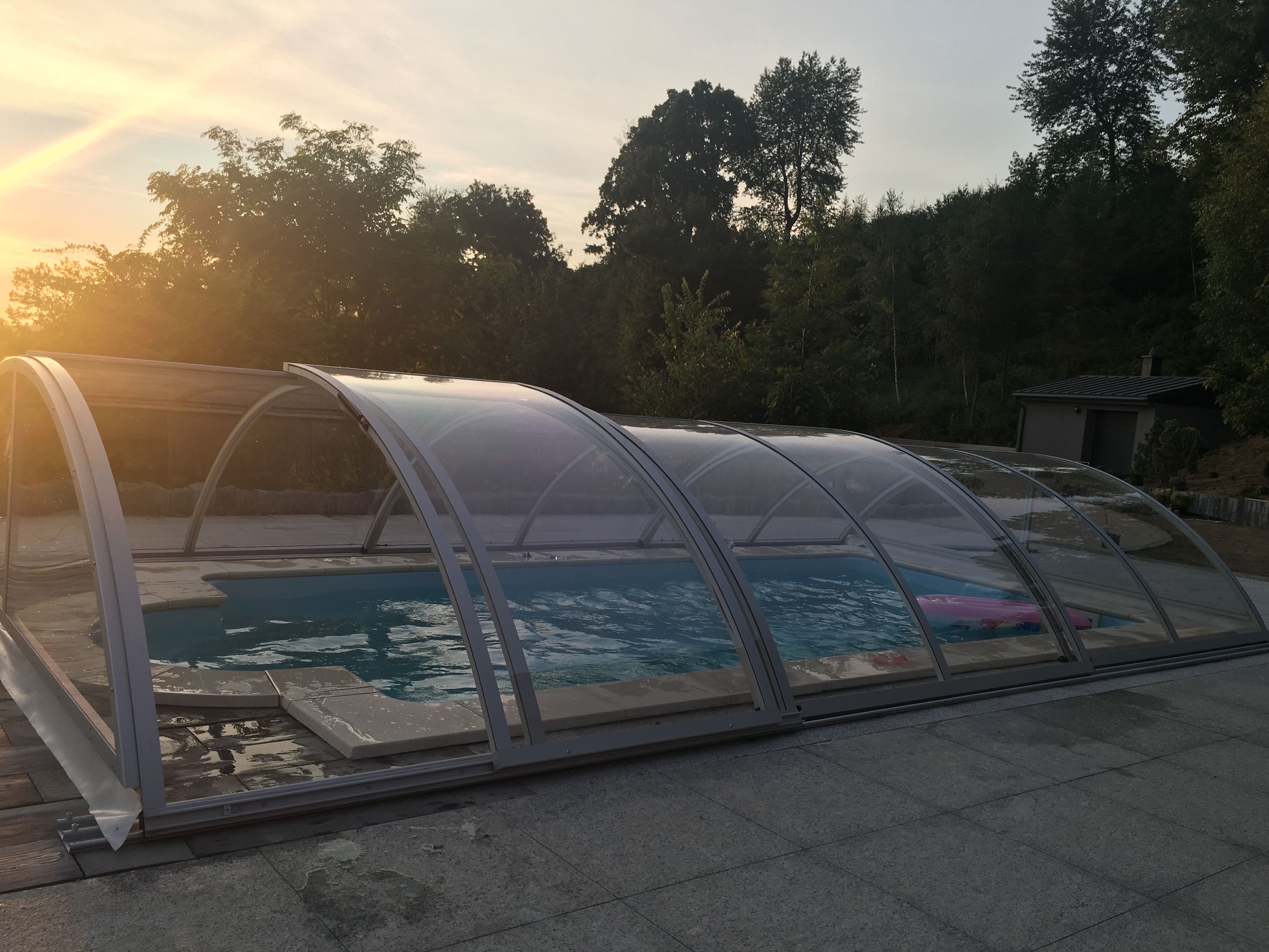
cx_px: 634
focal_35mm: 29
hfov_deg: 61.7
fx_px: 1063
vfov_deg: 48.2
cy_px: 476
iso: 25
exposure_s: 1/416
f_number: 2.2
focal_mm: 4.15
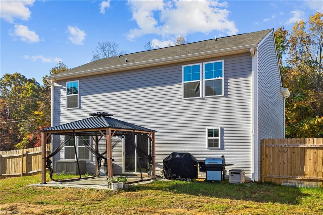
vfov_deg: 39.9
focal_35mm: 33
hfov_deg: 57.3
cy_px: 108
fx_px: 296
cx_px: 162
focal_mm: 33
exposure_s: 1/250
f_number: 8
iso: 125
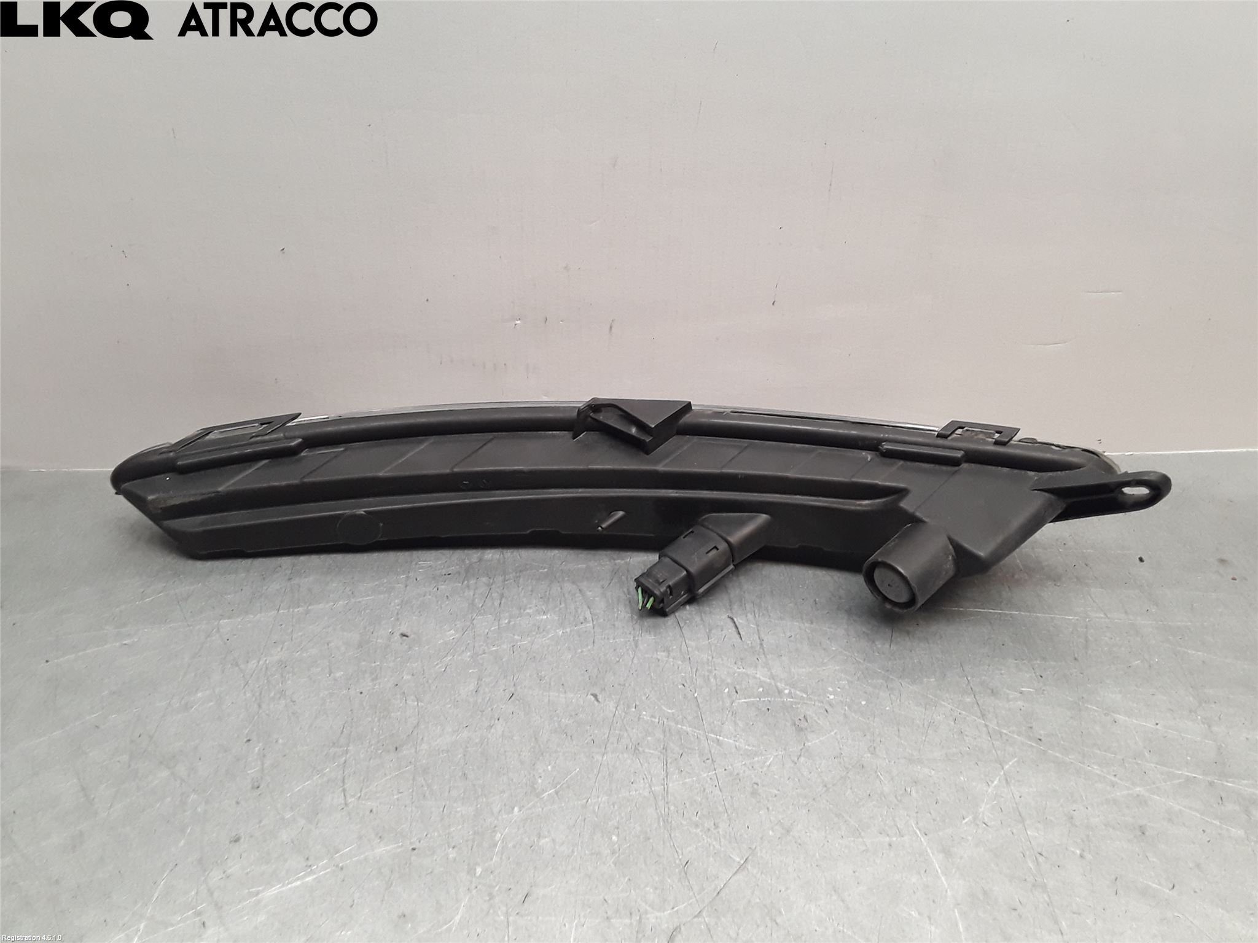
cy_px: 472
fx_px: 1018
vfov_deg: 49.7
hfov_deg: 63.4
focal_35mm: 28
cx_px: 629
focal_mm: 2.91
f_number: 1.9
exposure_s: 1/100
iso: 80
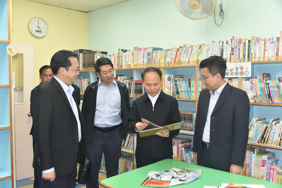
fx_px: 266
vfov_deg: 38.9
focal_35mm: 34
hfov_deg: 55.8
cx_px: 141
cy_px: 94
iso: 800
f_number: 4.8
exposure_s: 1/90
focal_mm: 34
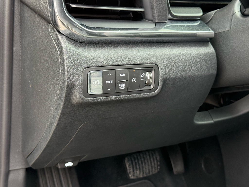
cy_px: 94
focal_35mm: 48
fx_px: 345
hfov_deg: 39.7
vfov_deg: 30.3
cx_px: 124
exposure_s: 1/109
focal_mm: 6.76
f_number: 1.78
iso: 200
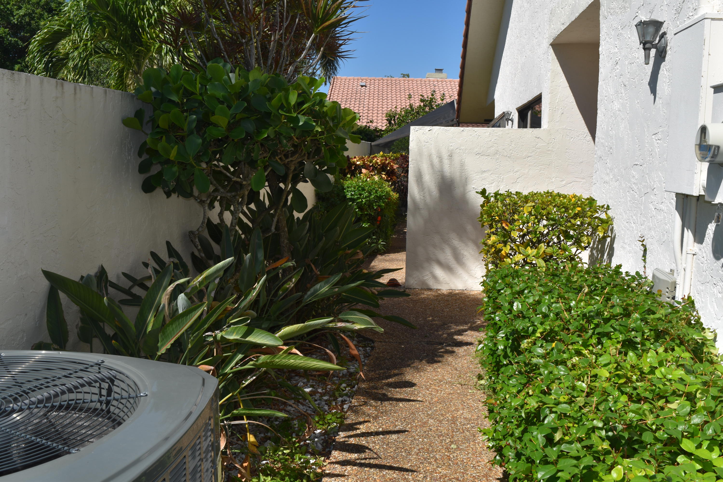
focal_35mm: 33
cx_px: 362
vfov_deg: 40.0
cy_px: 241
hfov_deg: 57.2
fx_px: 663
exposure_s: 1/200
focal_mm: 22
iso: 100
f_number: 13
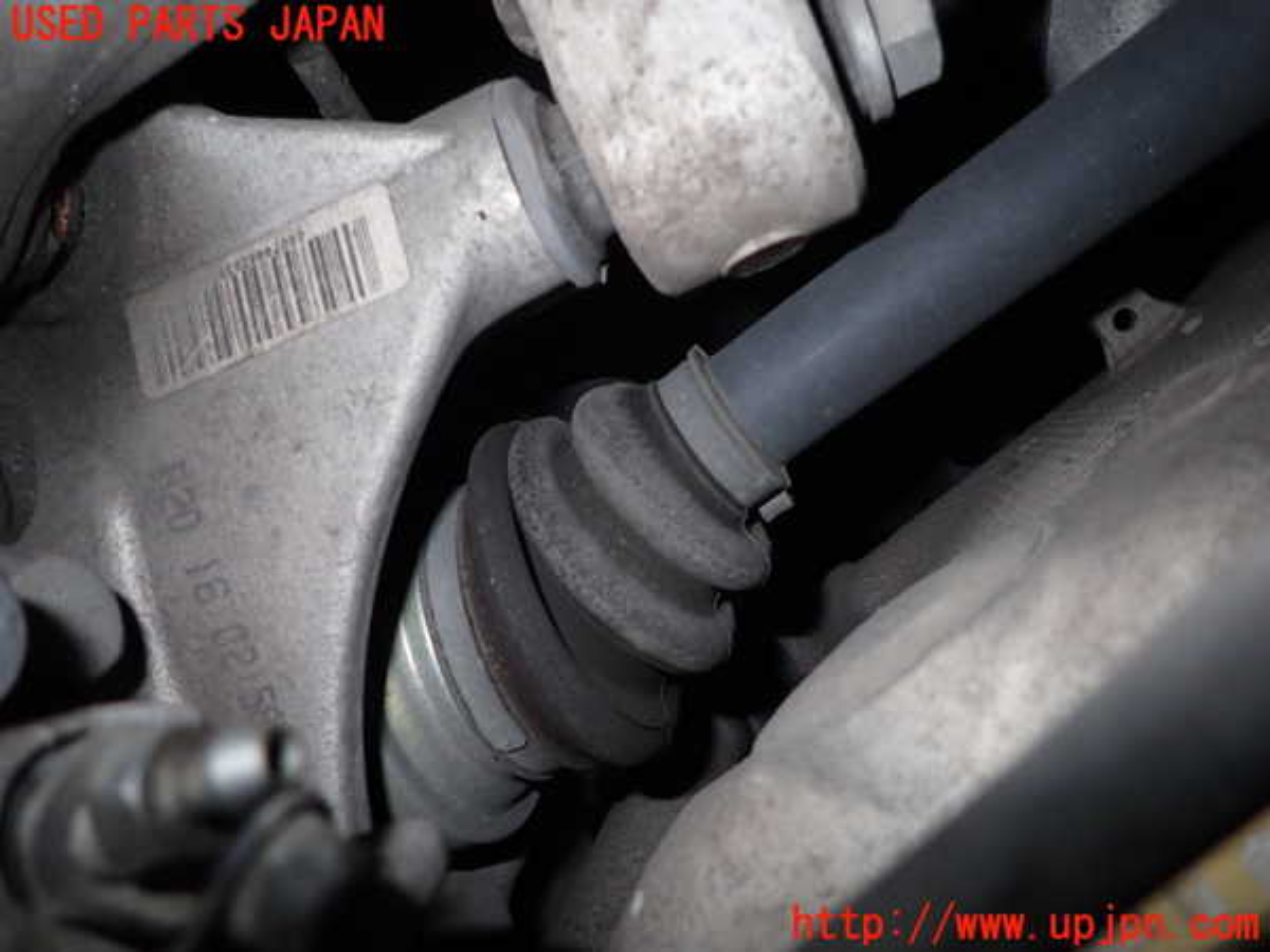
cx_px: 635
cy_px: 476
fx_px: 917
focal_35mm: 25
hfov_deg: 69.4
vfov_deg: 54.9
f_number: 5.6
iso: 200
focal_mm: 4.5
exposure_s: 1/30
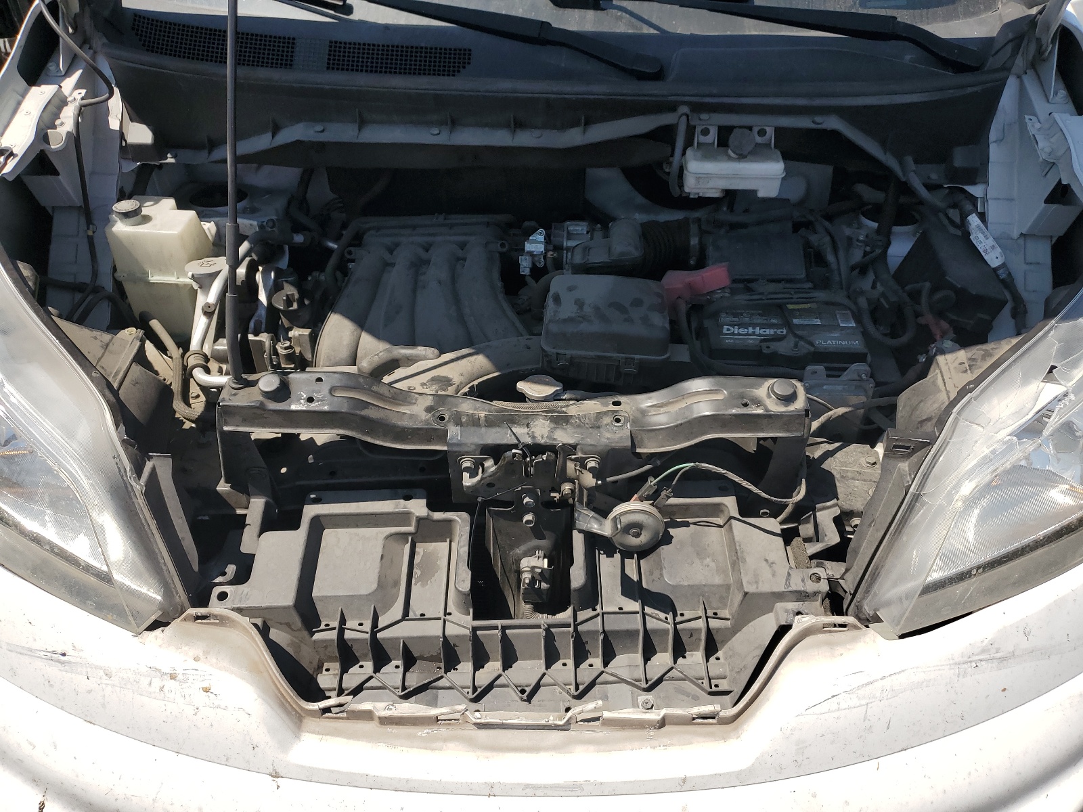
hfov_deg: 67.3
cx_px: 542
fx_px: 813
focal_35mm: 26
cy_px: 406
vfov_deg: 53.1
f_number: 1.5
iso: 50
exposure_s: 1/3333
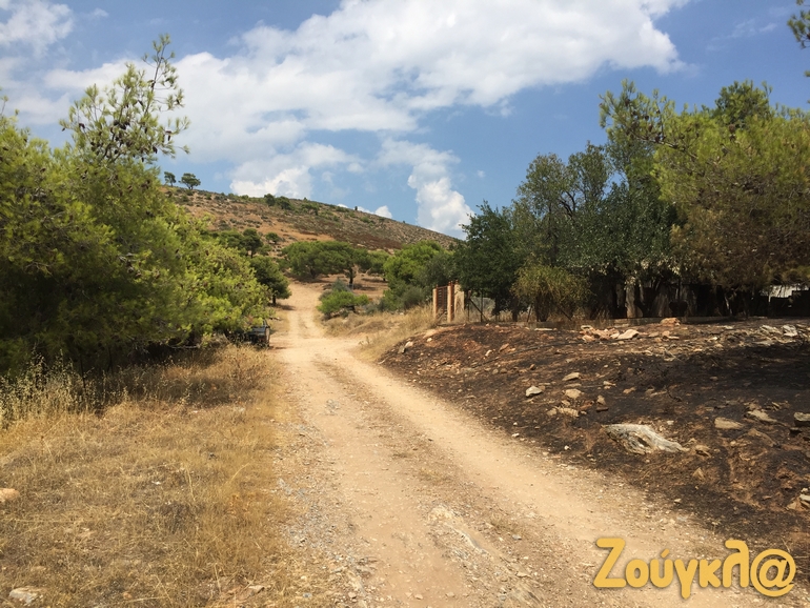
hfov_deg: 61.6
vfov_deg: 48.3
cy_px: 304
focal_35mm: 29
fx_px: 679
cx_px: 405
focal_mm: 4.15
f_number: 2.2
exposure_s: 1/2639
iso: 32
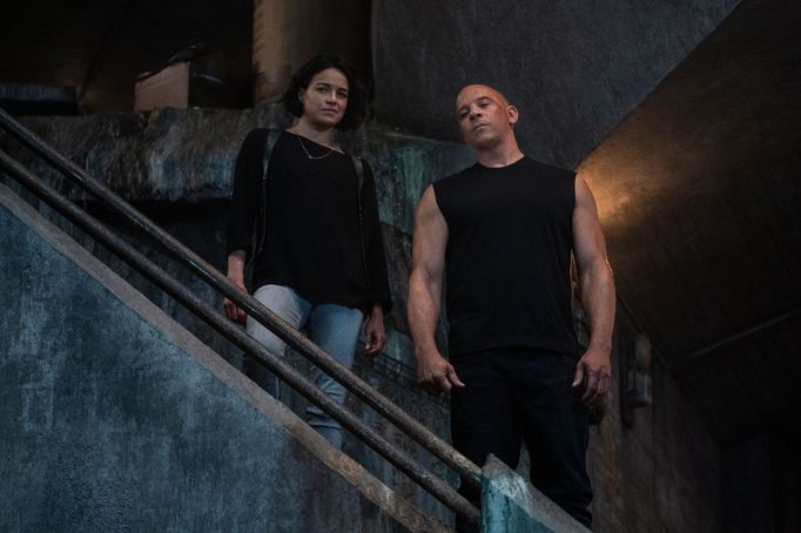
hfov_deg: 17.5
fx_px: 2602
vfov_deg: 11.7
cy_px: 266
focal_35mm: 117
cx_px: 400
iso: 4000
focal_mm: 117
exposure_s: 1/160
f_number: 2.8
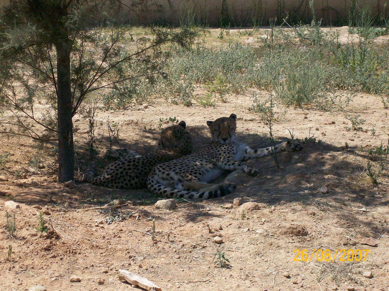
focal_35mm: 108
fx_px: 1213
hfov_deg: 18.2
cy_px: 146
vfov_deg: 13.7
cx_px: 194
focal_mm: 18
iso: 80
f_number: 4.8
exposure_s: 1/705
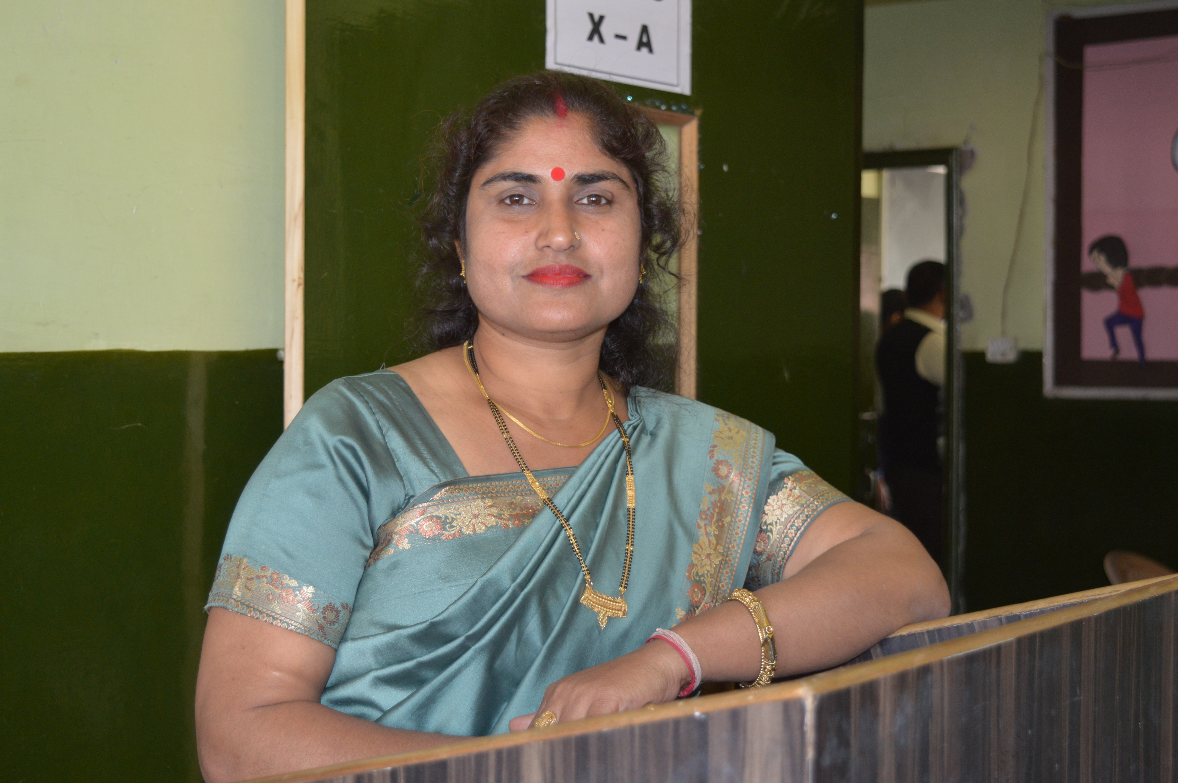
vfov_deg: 23.7
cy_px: 392
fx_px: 1863
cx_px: 589
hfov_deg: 35.1
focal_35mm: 57
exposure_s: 1/60
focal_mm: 38
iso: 640
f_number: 4.8
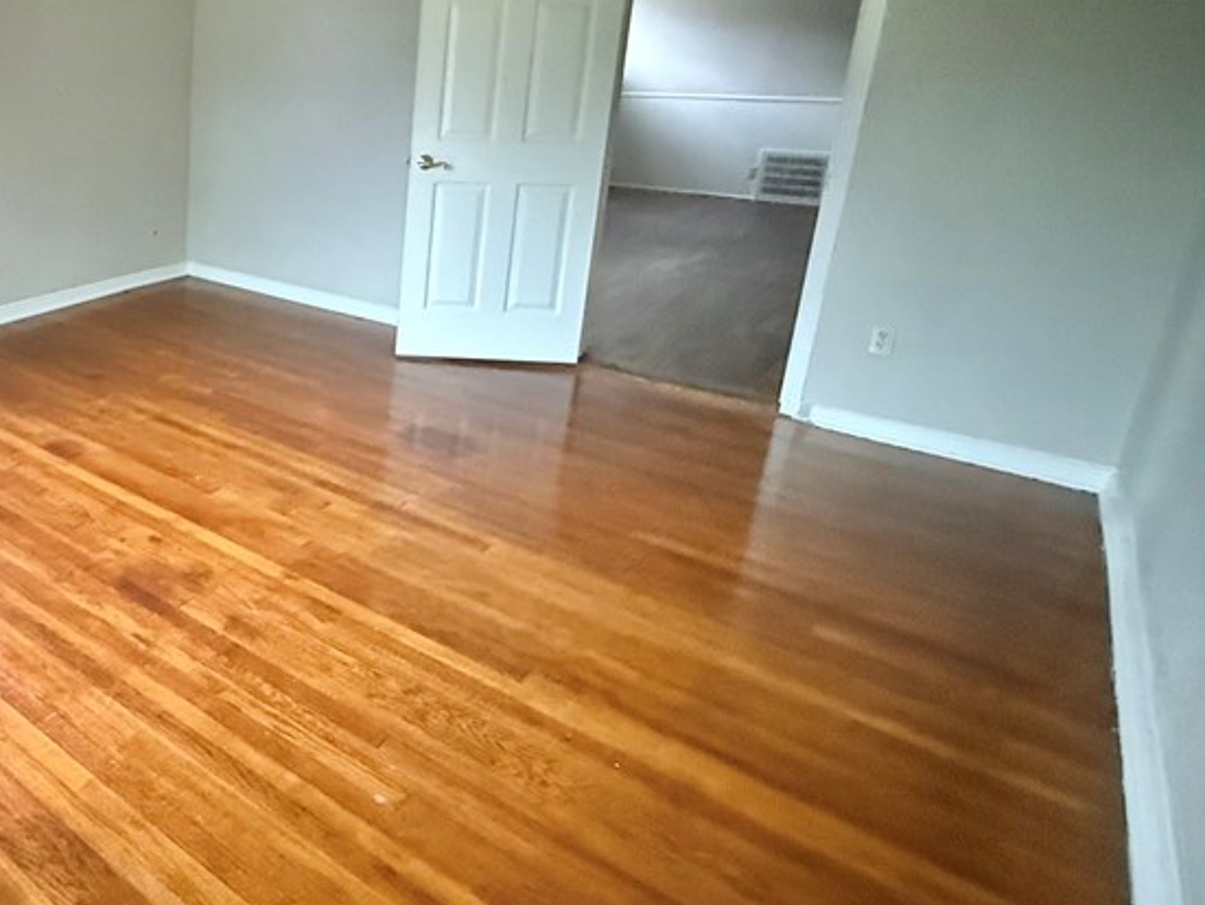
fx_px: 906
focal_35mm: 26
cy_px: 306
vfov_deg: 52.2
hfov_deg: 59.7
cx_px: 177
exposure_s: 1/60
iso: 1600
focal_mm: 2.22
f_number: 2.2
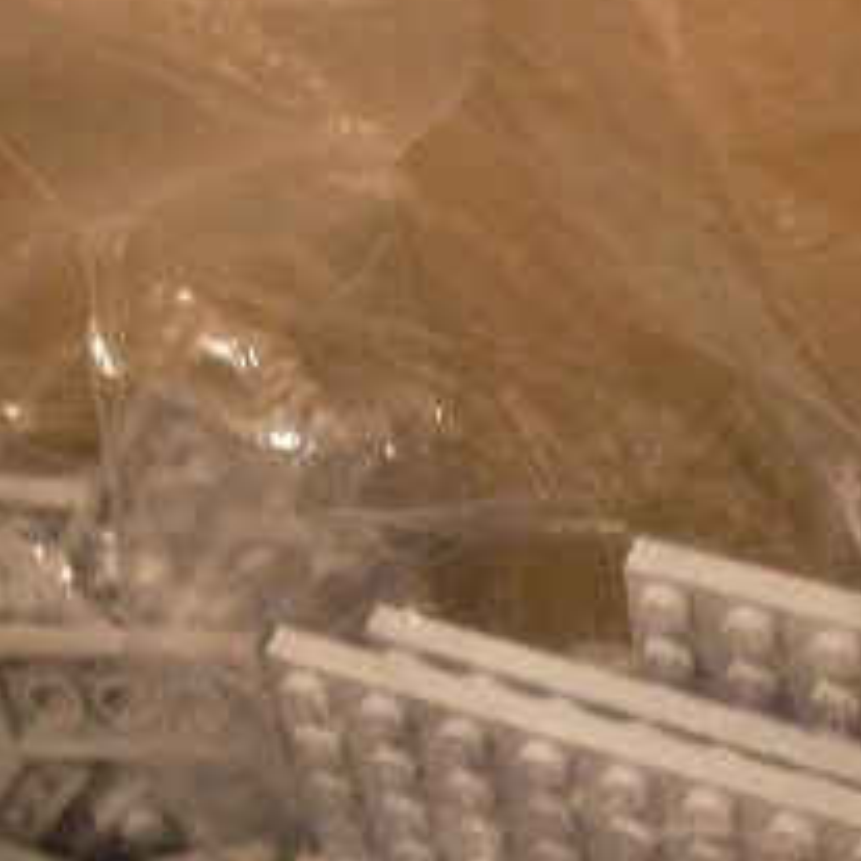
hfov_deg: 16.7
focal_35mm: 104
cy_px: 765
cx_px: 628
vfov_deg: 16.5
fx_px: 2927
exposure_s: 1/3.4
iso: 200
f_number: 3.5
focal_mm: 6.3
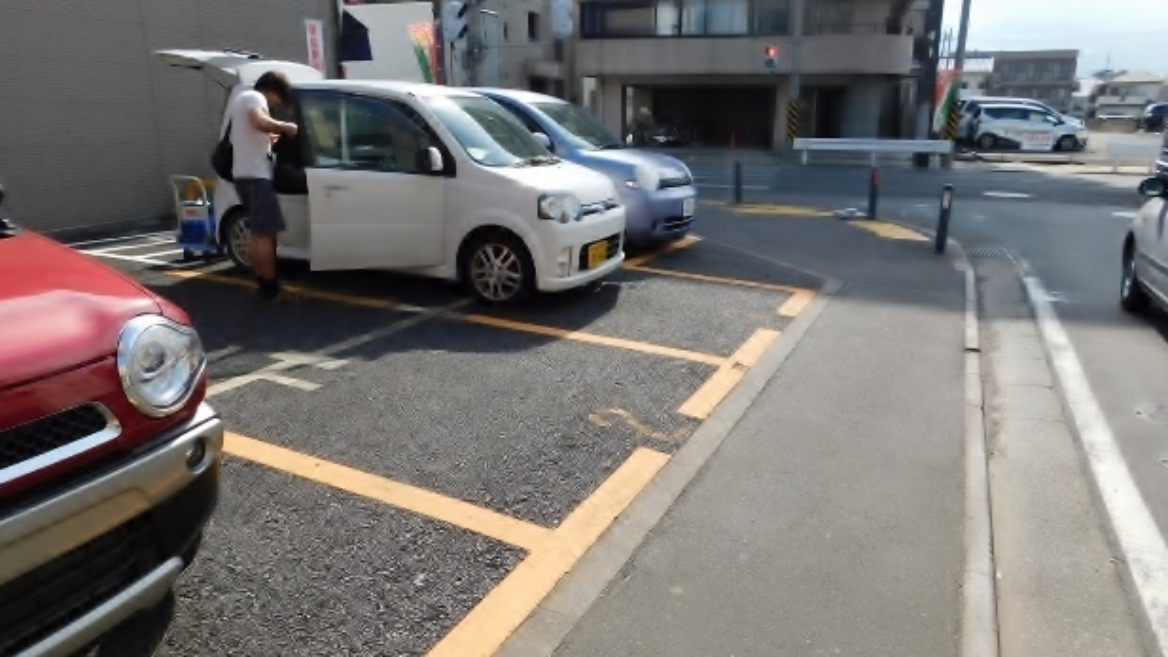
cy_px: 346
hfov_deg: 71.9
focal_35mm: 26
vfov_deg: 44.4
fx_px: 805
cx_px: 585
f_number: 3
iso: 125
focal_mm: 4
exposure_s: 1/800
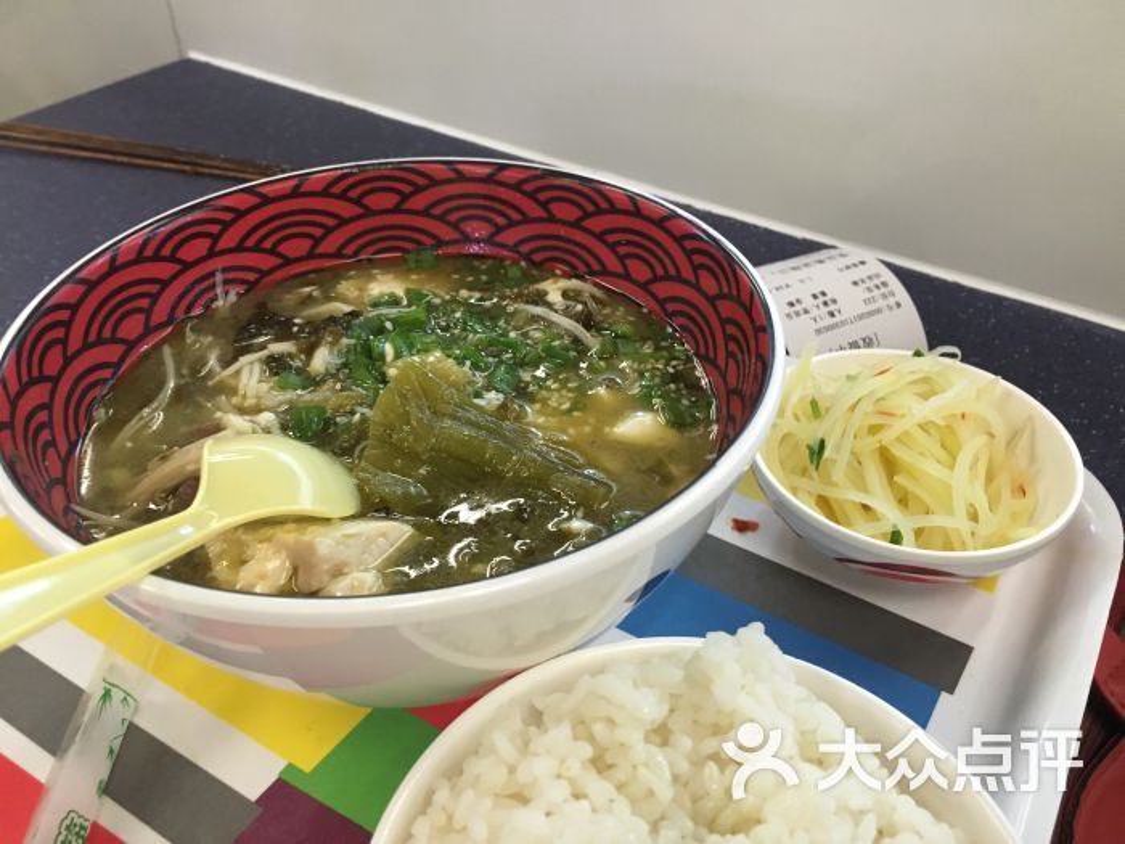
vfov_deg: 48.2
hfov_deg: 61.7
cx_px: 562
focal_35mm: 29
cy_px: 422
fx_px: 942
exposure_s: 1/33
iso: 200
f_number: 2.2
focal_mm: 4.15
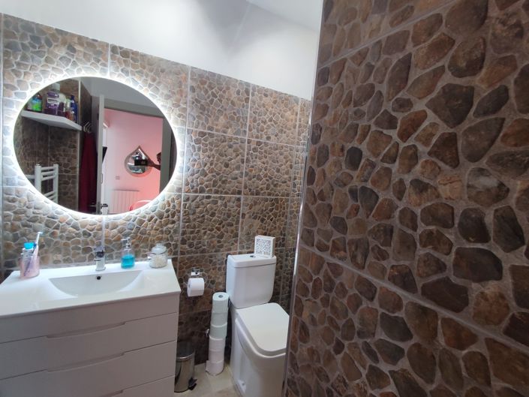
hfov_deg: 94.5
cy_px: 198
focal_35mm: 16
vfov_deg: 78.1
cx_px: 264
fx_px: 245
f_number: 2.2
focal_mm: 1.65
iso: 140
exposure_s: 1/50
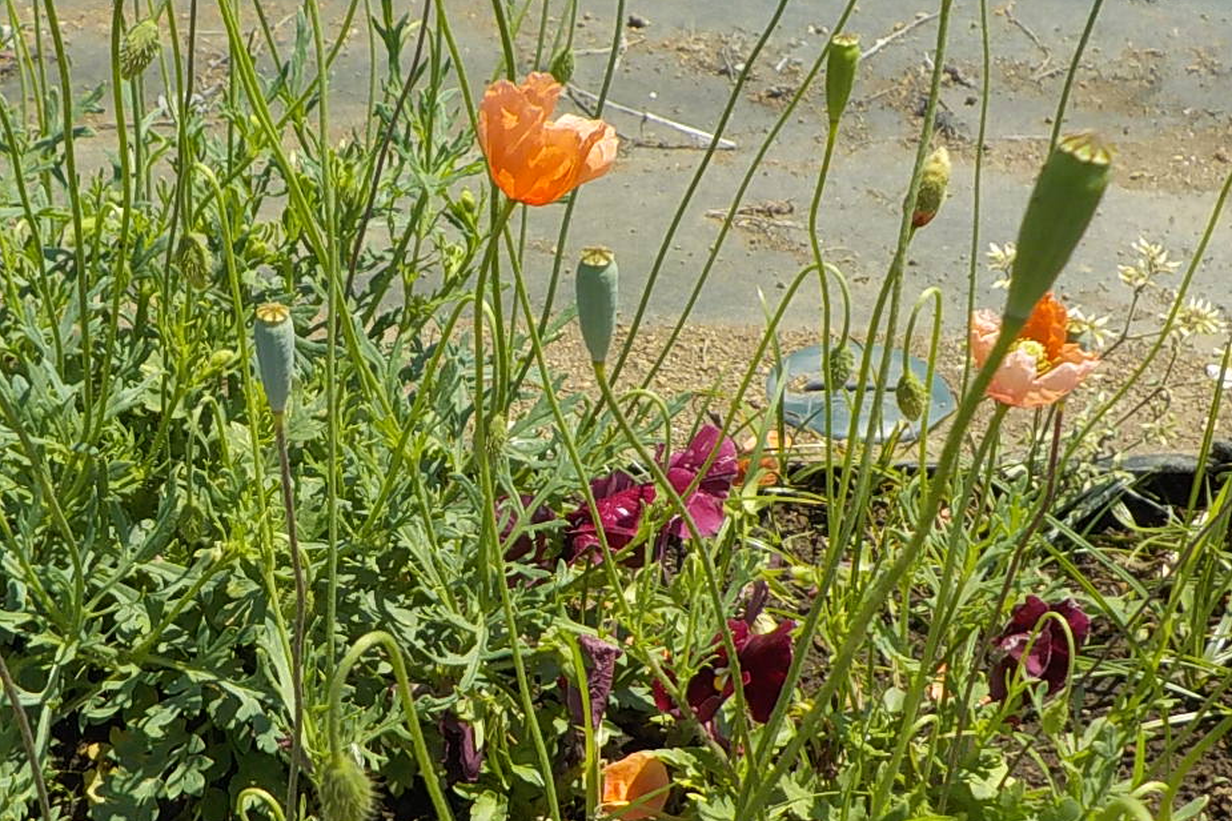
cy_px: 506
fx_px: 1847
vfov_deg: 25.0
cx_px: 297
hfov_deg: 36.0
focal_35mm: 54
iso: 125
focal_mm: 4.1
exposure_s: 1/1000
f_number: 3.3
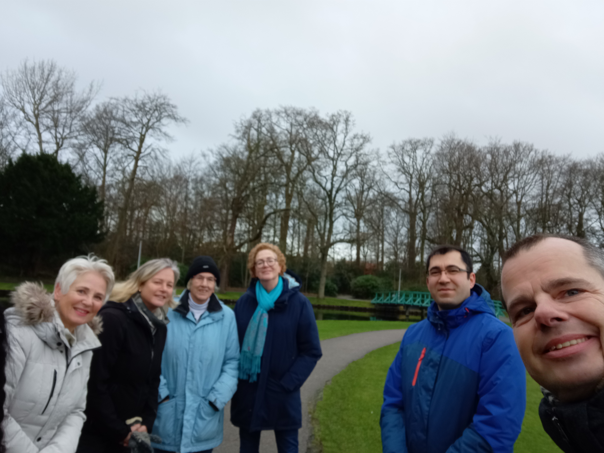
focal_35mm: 28
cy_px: 226
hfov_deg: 63.4
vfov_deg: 49.7
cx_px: 302
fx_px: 489
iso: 100
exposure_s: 1/102
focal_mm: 3.74
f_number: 2.25
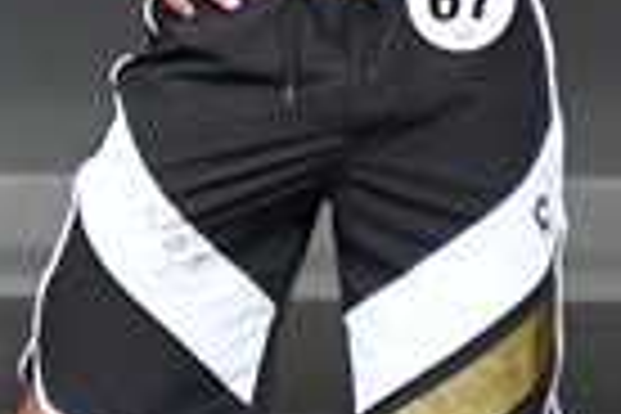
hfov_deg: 1.2
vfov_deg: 0.8
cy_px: -50
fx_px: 30599
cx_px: -902
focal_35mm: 1774
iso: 4000
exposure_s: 1/400
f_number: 5.6
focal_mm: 210
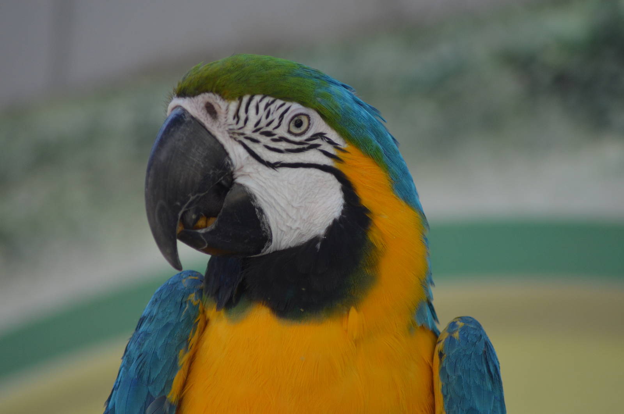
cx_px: 312
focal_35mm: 330
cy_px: 207
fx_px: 5709
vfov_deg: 4.1
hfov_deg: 6.3
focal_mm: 220
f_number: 4.8
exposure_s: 1/1000
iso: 800
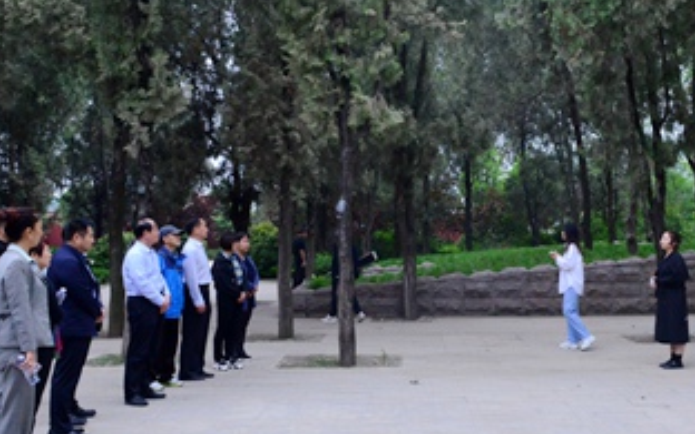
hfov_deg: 41.8
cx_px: 492
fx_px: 890
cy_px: 156
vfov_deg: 27.3
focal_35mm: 47
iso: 2500
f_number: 11
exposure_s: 1/200
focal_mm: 24
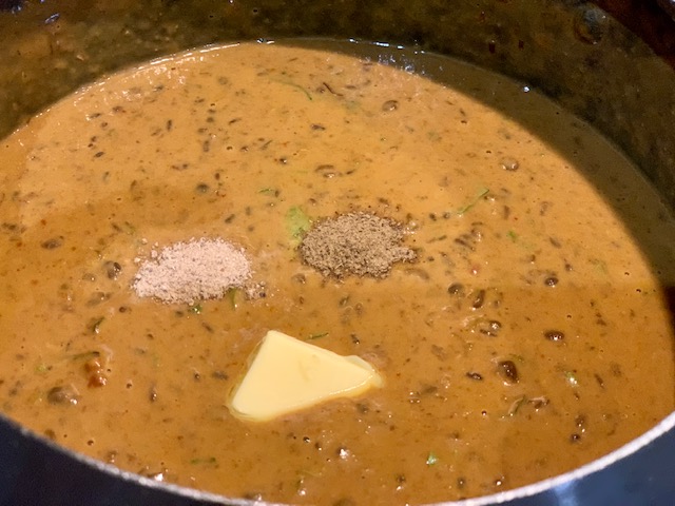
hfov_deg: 36.8
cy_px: 253
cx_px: 338
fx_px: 1014
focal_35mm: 52
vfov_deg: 28.0
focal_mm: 6
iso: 400
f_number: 2.4
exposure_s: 1/50
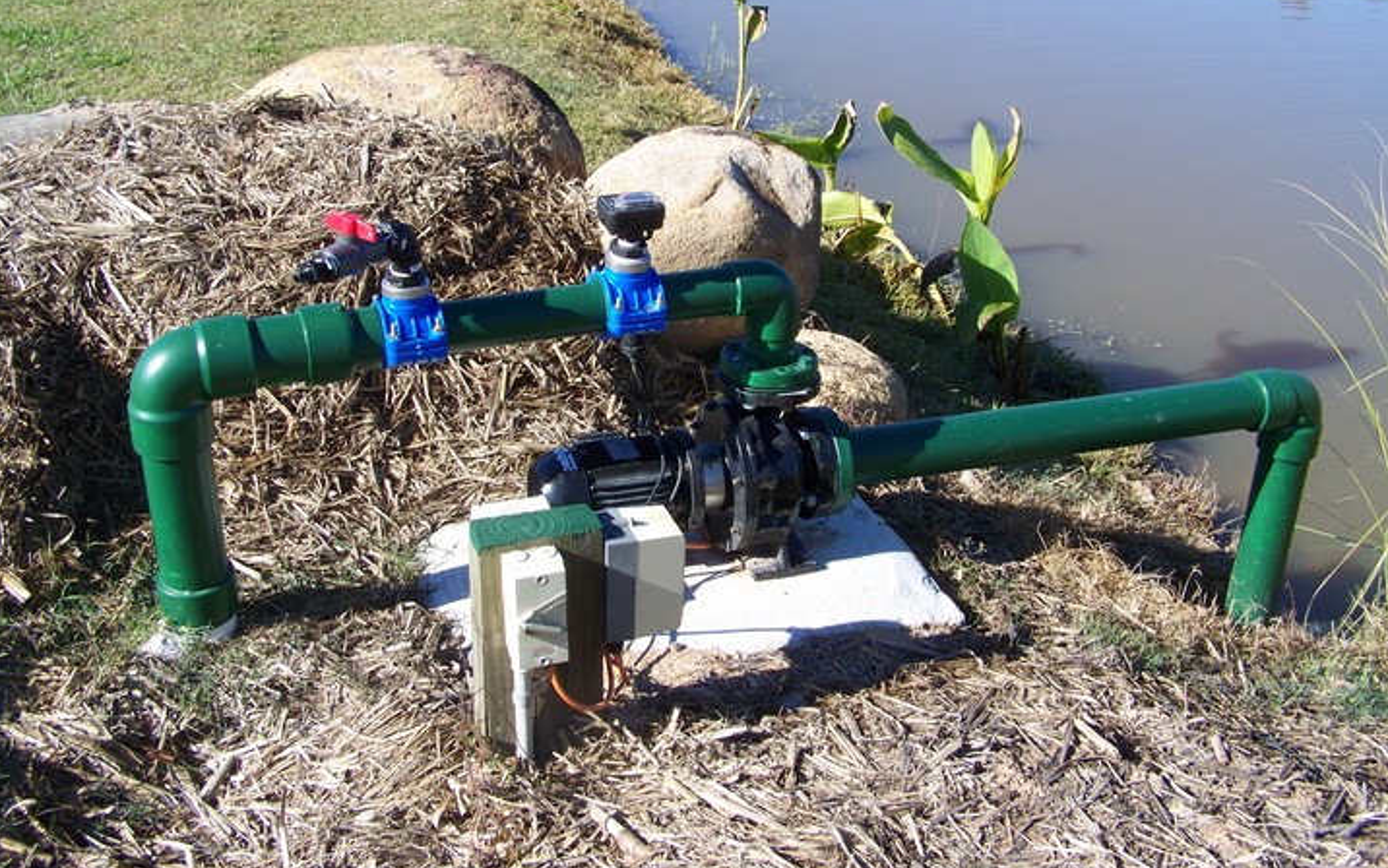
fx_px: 1551
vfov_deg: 31.2
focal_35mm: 41
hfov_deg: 48.2
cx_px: 701
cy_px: 350
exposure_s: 1/250
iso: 64
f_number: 4
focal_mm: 6.3
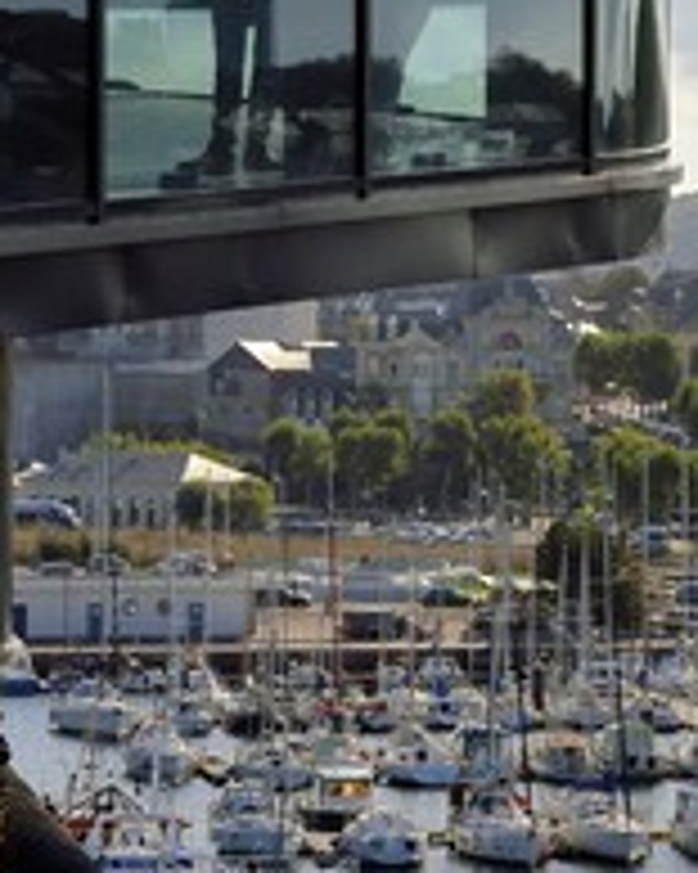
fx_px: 5789
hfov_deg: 6.8
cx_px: 901
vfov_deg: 8.6
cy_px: 297
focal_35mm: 224
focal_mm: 110
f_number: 13
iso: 200
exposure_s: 1/400
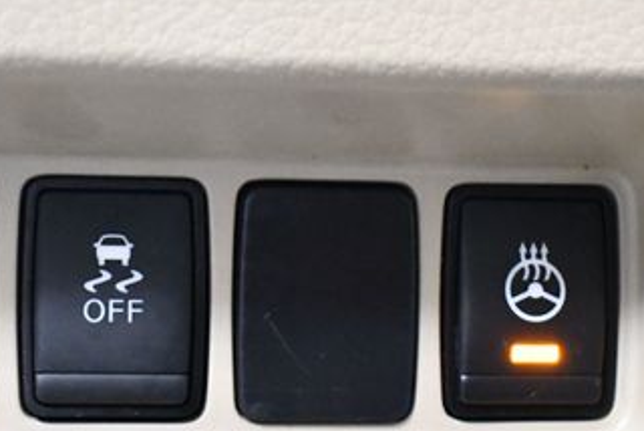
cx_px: 231
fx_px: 1576
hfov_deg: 23.0
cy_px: 250
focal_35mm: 88
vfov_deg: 15.6
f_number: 3.8
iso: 6400
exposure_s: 1/60
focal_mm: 22
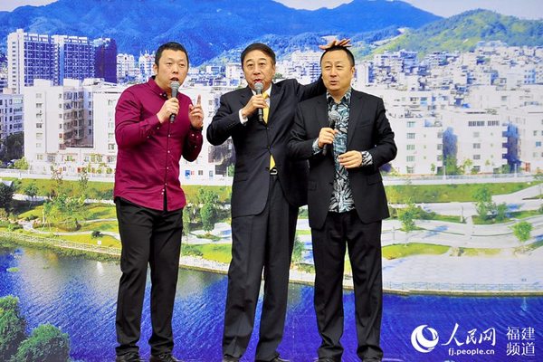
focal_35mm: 147
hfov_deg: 14.0
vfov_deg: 9.3
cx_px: 272
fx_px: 2217
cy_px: 181
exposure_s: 1/125
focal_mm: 98
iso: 400
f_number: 5.6
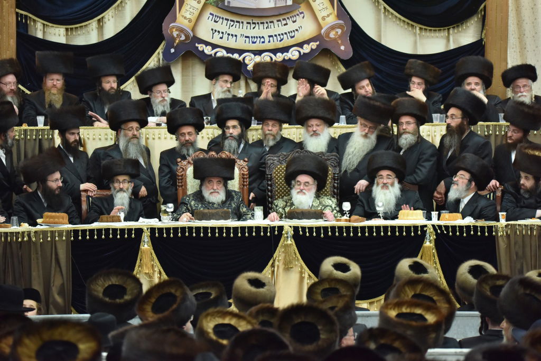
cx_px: 270
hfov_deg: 13.7
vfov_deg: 9.2
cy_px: 180
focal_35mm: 150
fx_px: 2254
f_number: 5
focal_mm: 150
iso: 2000
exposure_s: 1/200
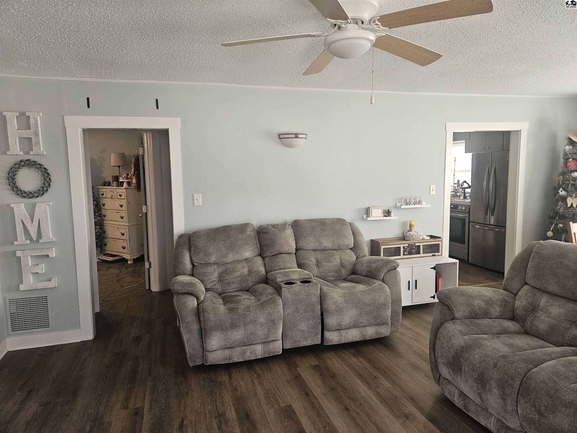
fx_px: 383
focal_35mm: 23
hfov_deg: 73.9
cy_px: 216
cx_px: 288
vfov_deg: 58.9
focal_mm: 5.4
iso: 500
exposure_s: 1/170
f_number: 1.8
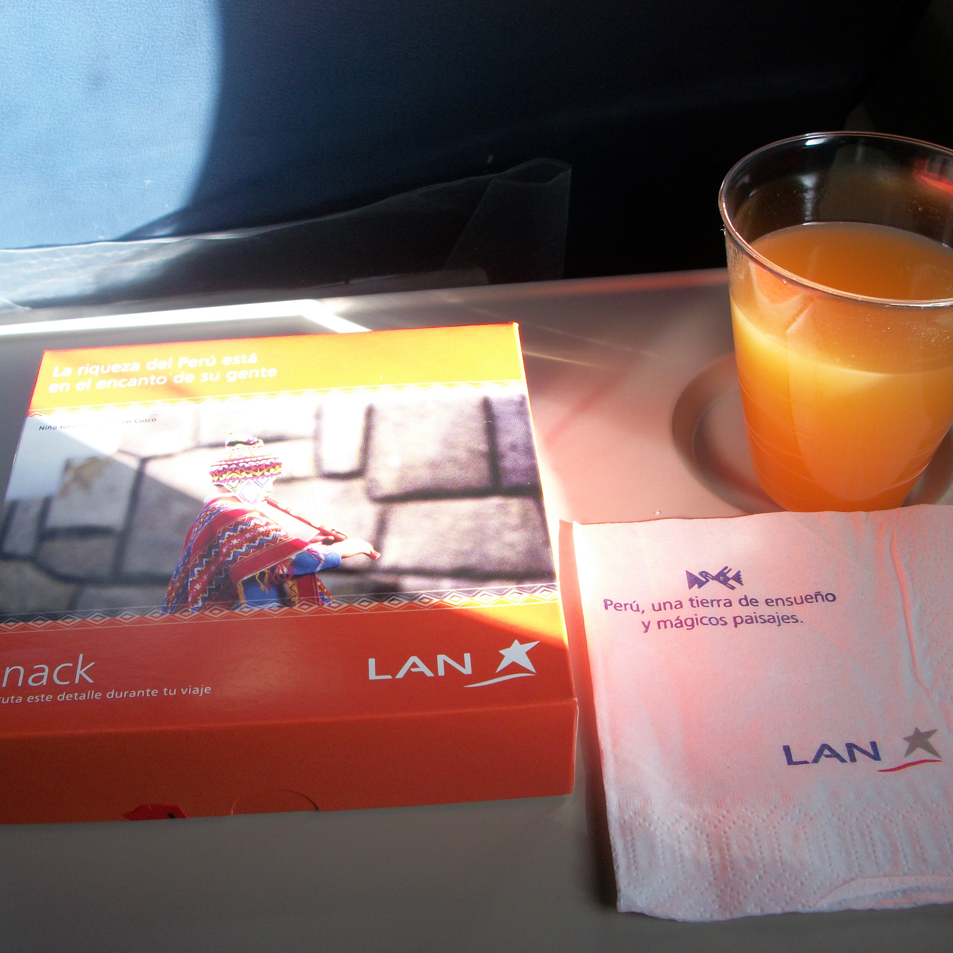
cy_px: 472
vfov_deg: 40.0
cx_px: 447
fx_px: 1308
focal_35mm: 42
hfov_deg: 40.0
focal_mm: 6.3
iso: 80
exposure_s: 1/125
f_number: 3.1
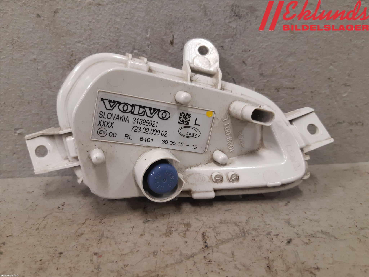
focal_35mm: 26
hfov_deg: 67.3
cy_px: 138
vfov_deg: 53.1
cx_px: 184
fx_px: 277
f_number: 1.7
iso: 125
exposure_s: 1/50
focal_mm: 3.93
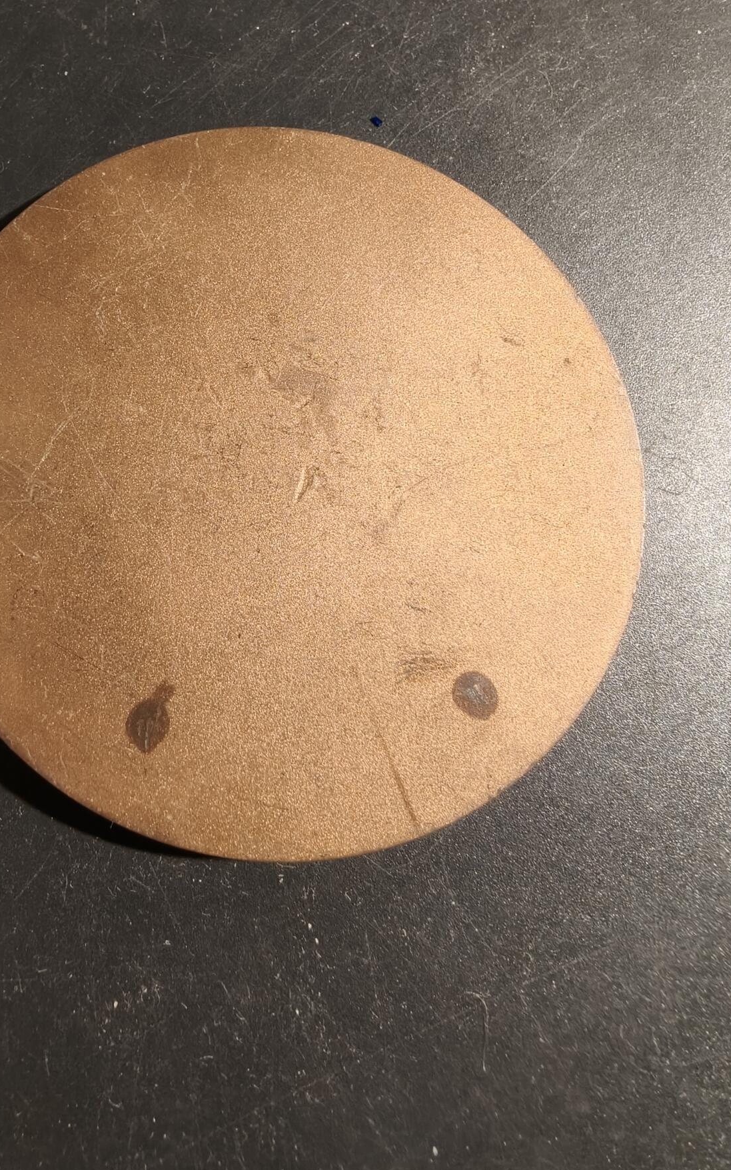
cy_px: 589
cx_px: 283
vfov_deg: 72.5
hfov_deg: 48.9
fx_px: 797
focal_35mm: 25
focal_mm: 2.32
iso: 160
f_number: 2
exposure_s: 1/95.3
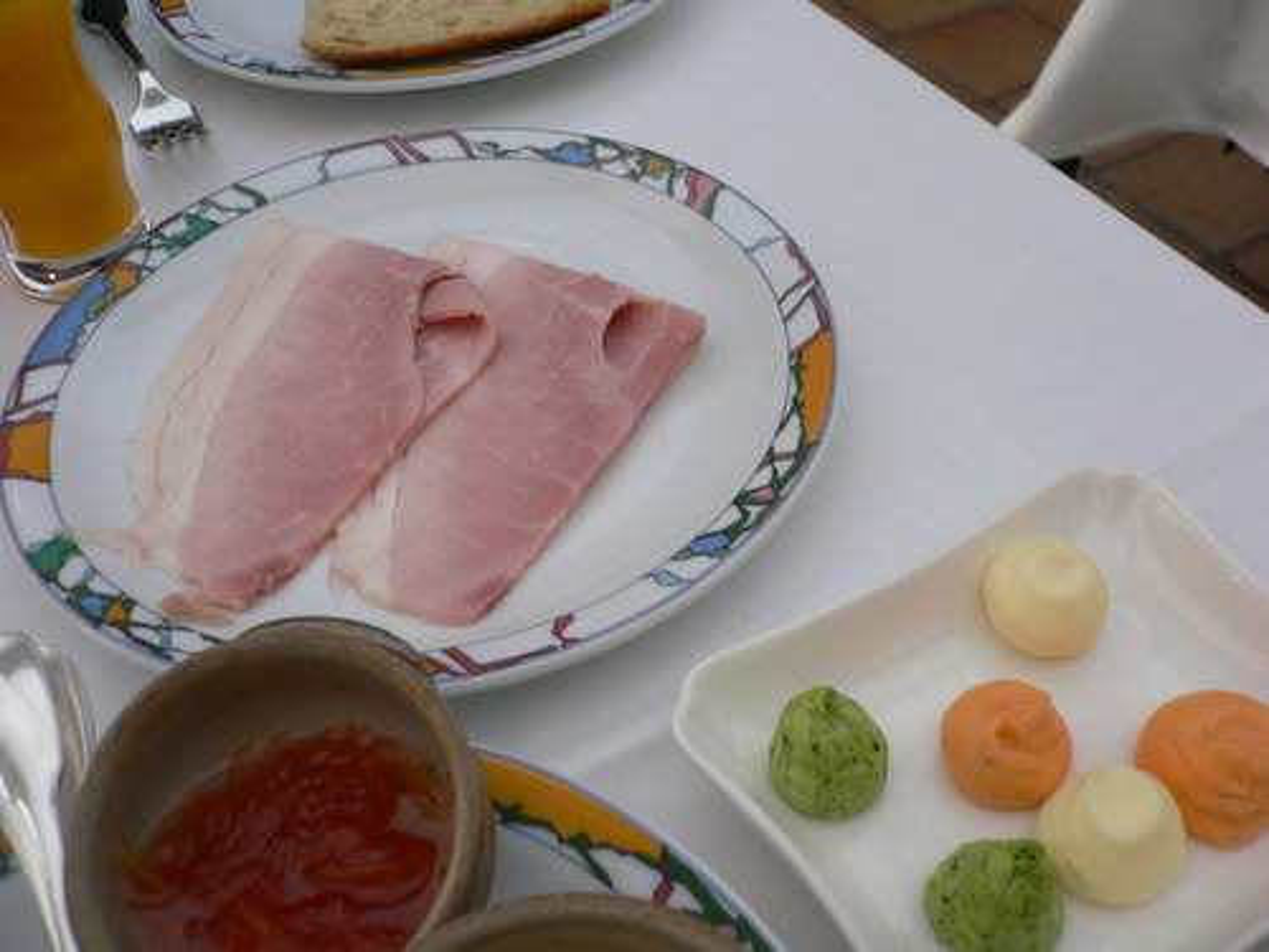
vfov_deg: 40.7
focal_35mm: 35
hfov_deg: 52.6
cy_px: 476
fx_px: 1283
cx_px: 634
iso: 150
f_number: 2.8
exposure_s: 1/15
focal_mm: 5.8
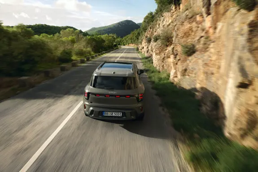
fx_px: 143
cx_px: 129
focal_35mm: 20
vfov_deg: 61.9
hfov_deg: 84.0
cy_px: 86
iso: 280
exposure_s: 1/800
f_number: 6.3
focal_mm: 20
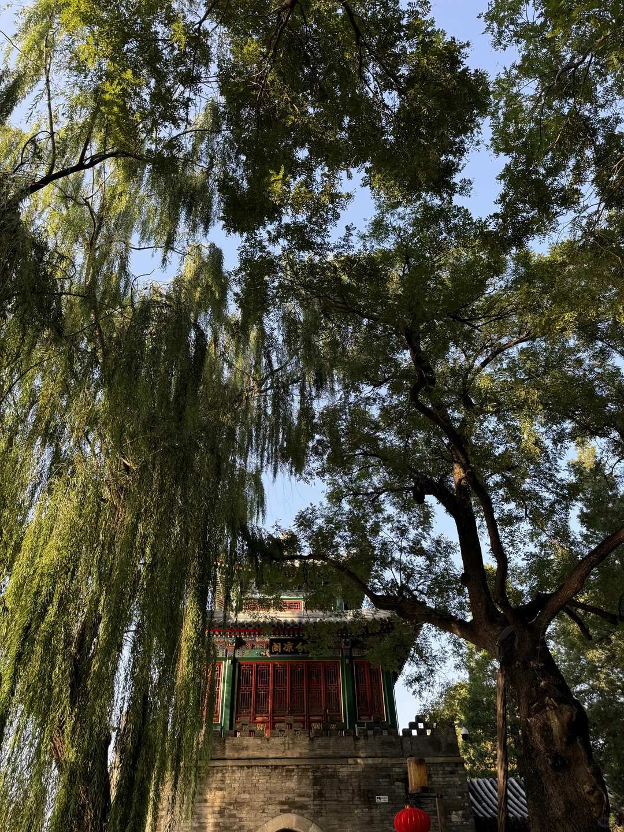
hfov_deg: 56.8
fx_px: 577
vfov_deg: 71.6
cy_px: 416
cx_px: 312
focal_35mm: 24
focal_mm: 6.76
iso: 80
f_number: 1.78
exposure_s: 1/451
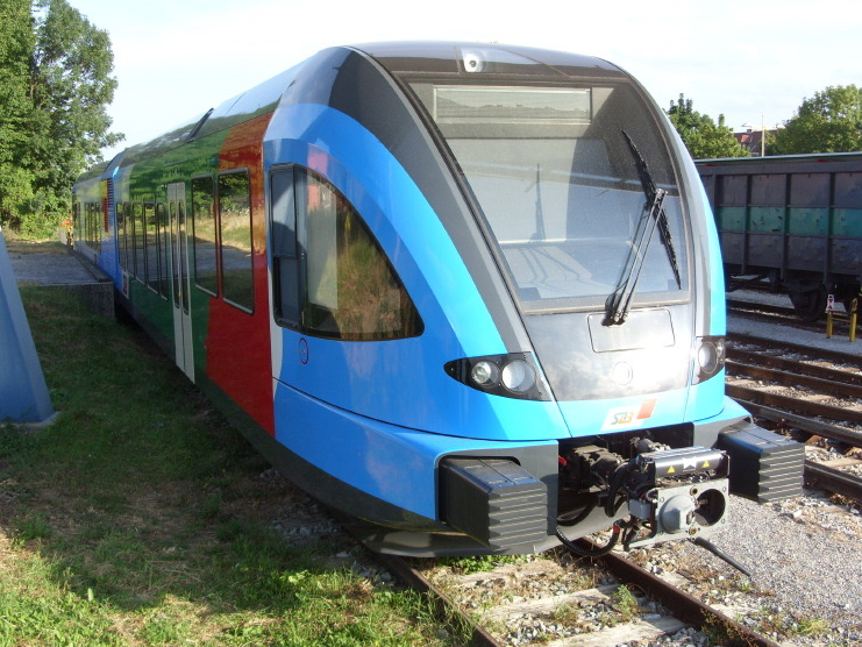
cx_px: 401
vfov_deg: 35.1
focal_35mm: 41
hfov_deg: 45.7
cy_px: 344
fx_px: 1021
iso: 50
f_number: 2.8
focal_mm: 6.3
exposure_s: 1/337
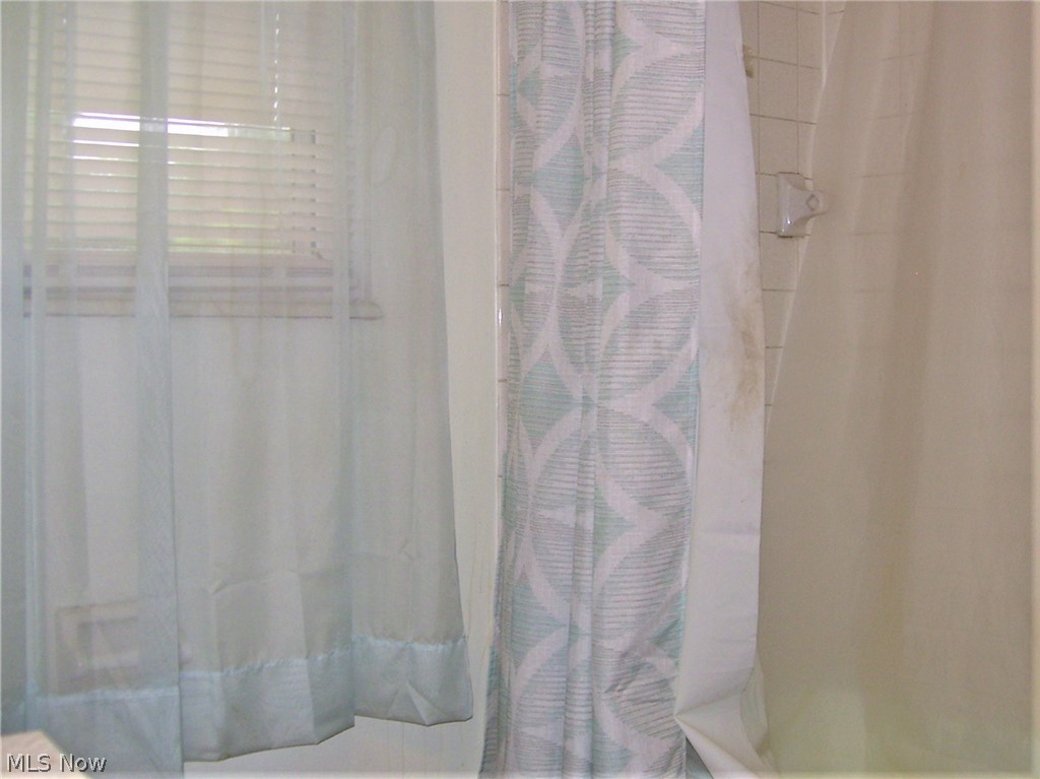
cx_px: 520
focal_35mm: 36
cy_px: 390
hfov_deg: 51.4
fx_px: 1081
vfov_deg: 39.6
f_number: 2.7
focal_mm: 6
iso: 80
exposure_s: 1/60
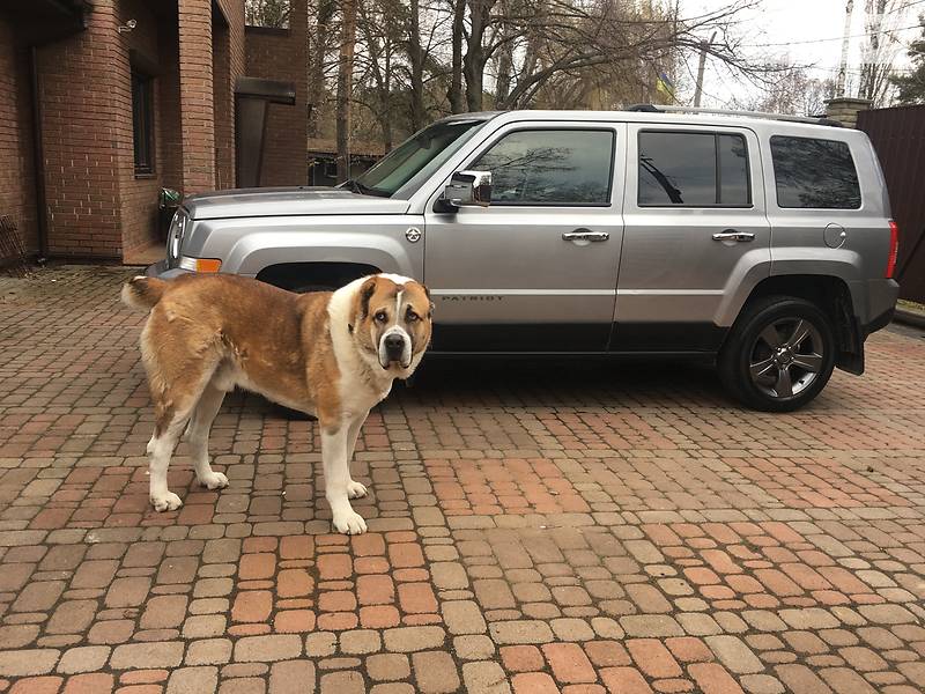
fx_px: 775
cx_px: 462
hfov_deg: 61.7
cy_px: 347
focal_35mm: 29
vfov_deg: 48.2
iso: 25
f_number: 2.2
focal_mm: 4.2
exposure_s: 1/50
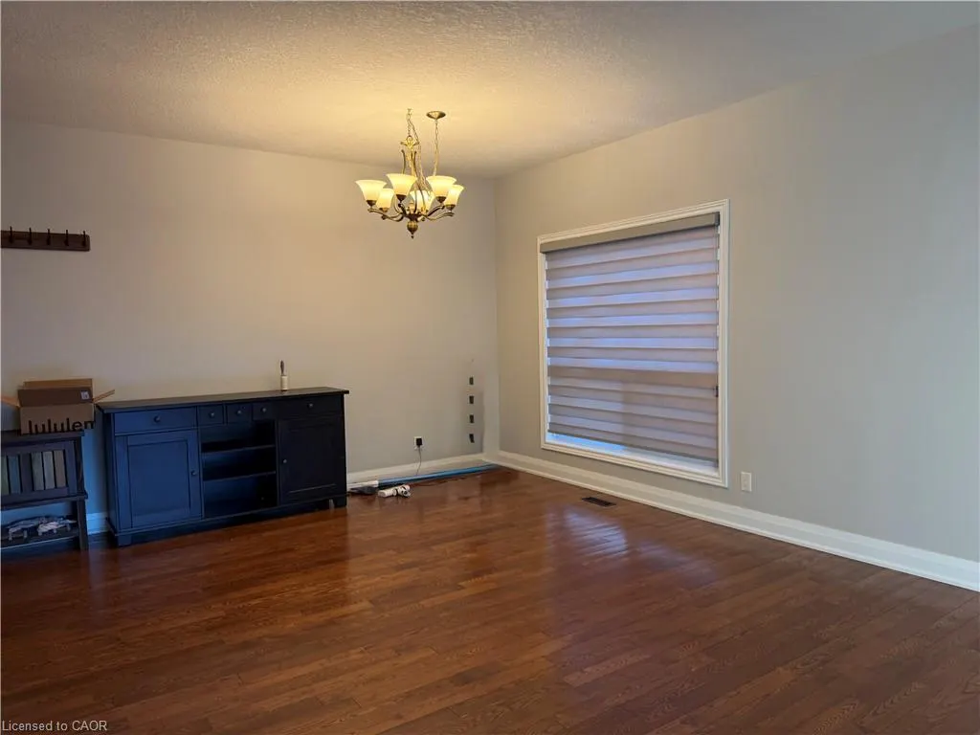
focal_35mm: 24
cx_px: 490
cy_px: 368
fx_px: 679
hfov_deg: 71.6
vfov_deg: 56.8
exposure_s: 1/60
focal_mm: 6.76
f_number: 1.78
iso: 100
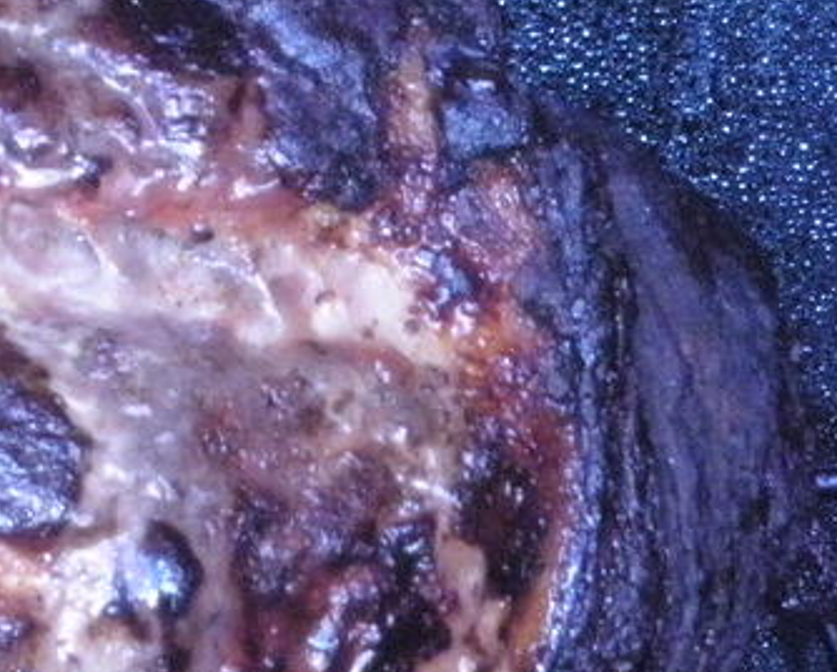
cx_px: -258
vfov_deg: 6.0
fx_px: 6448
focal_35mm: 260
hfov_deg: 7.3
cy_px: 292
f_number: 5
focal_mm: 17.3
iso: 1600
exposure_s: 1/100
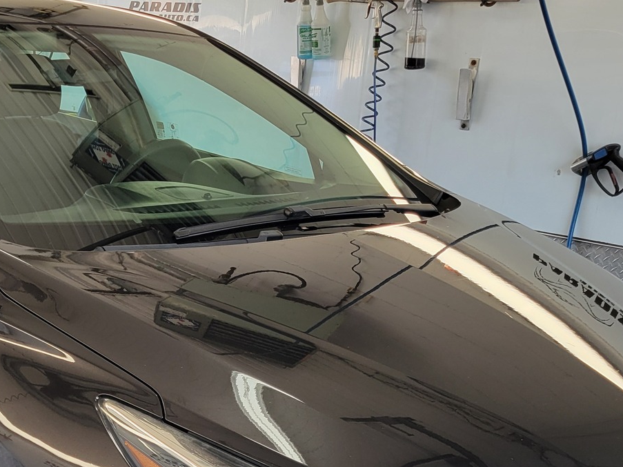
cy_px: 430
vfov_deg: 24.0
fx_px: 1062
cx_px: 169
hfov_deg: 32.2
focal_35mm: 59
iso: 40
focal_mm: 5.4
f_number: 1.8
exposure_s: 1/120
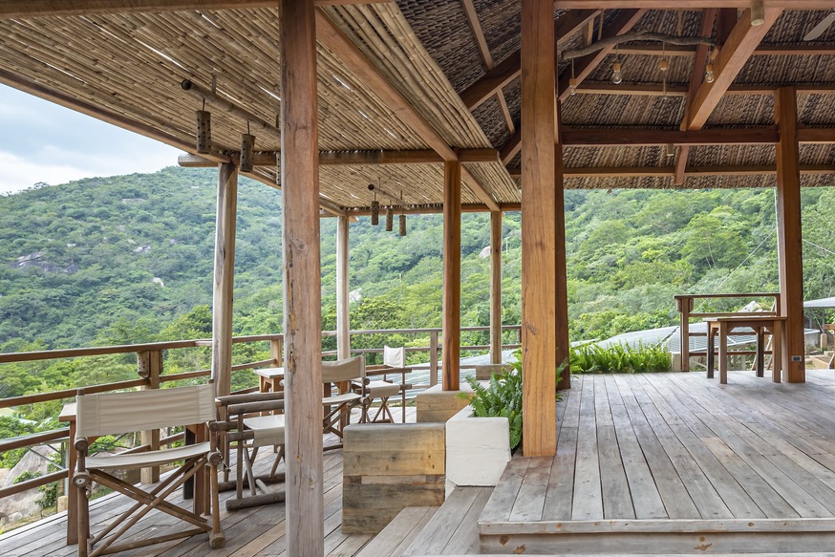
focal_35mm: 24
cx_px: 572
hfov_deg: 71.1
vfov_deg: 53.0
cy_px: 309
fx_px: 557
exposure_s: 1/13
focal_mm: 14
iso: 100
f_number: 9
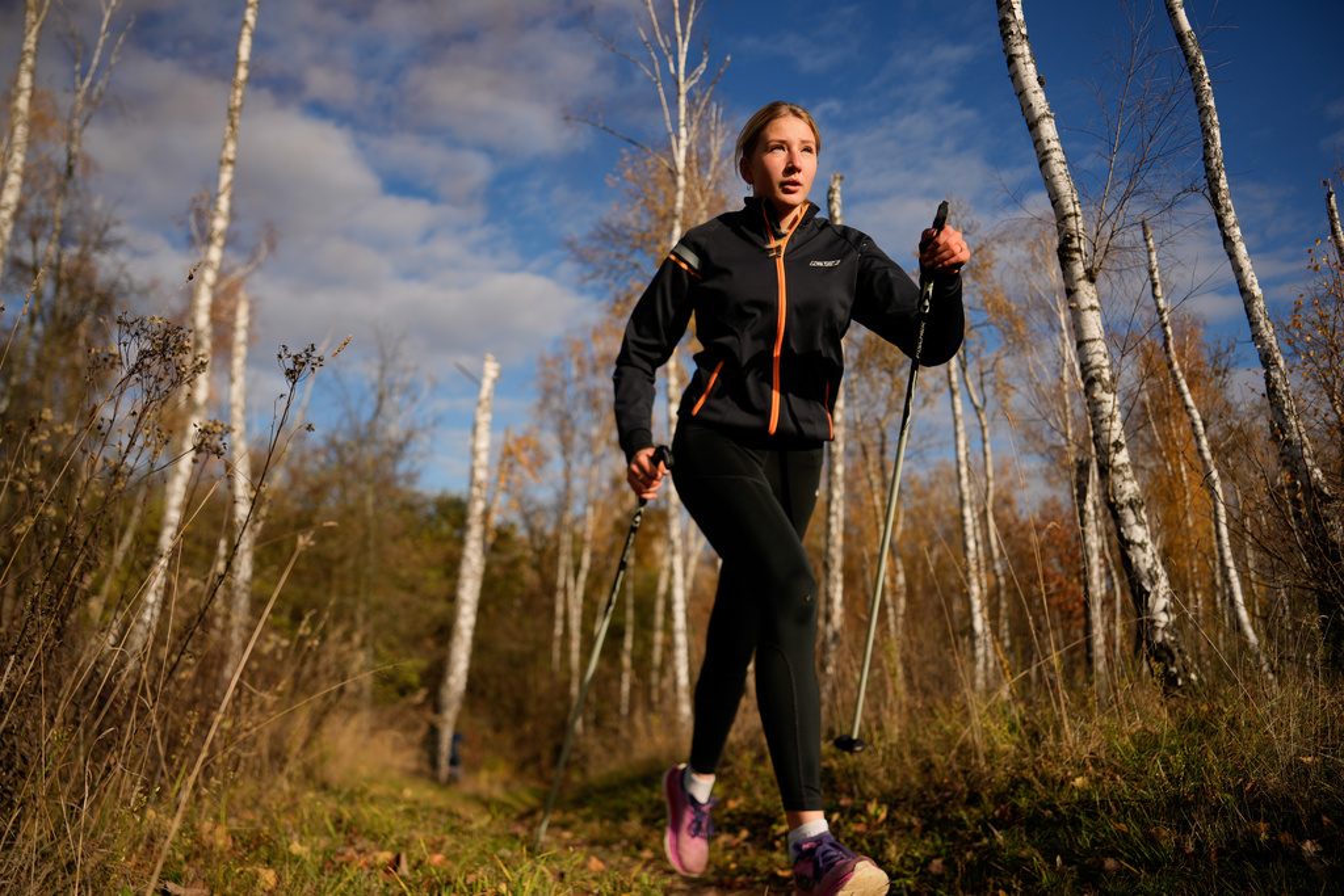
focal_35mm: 24
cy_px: 448
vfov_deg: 53.1
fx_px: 896
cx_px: 672
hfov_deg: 73.7
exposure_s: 1/2000
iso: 50
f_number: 2.8
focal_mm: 24
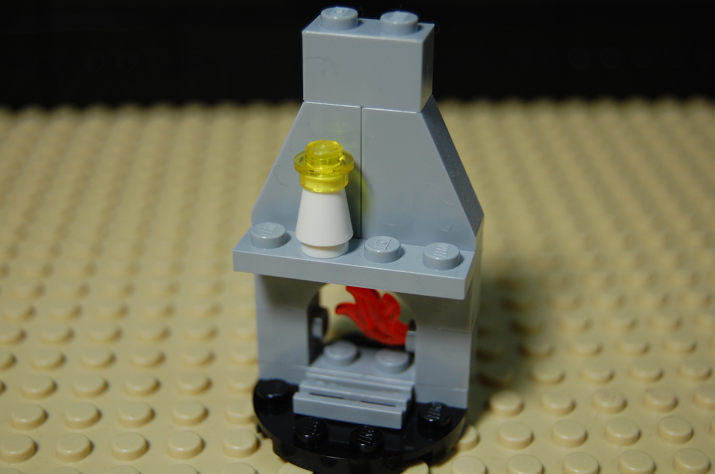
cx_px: 358
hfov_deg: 33.5
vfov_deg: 22.5
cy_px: 237
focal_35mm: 60
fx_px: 1190
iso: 400
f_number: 5
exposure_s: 1/100
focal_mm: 40
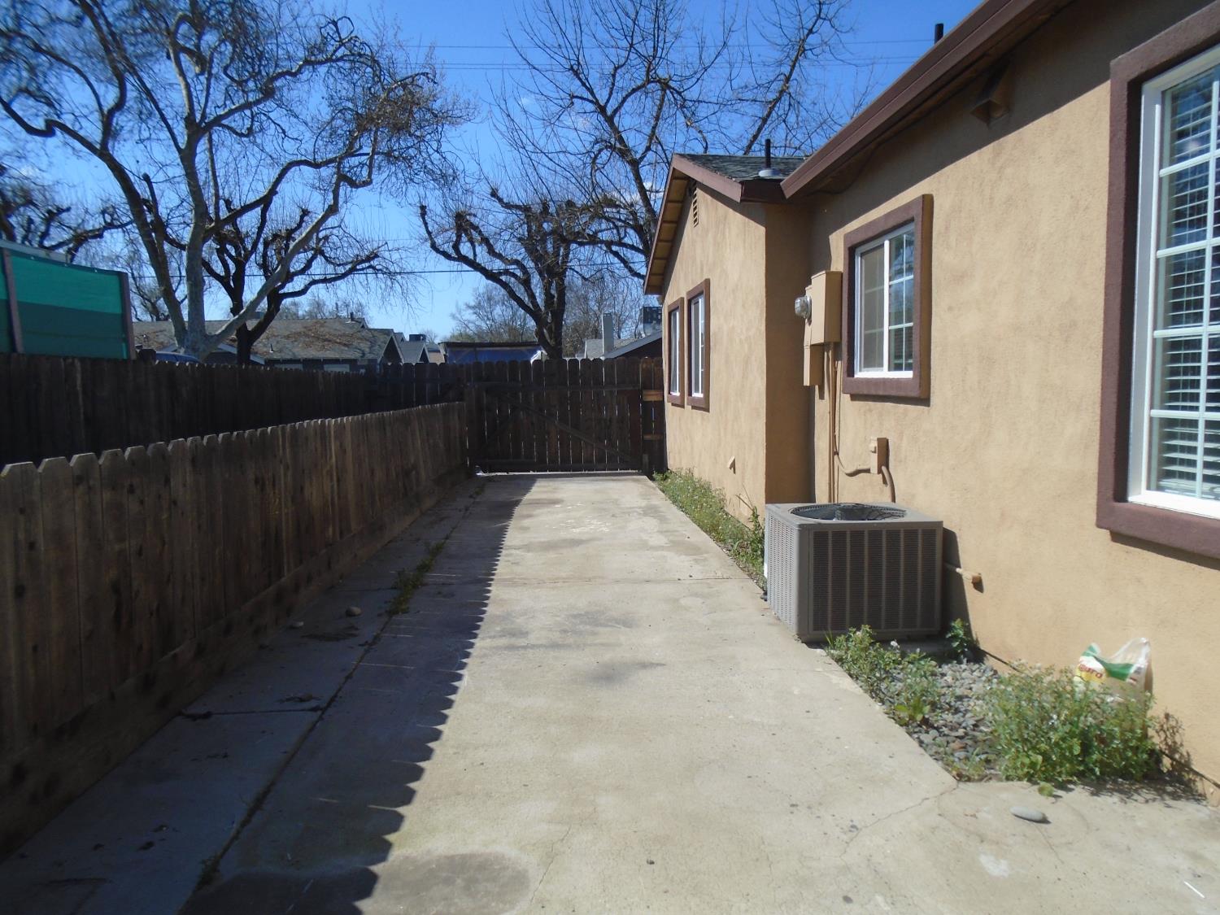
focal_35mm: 26
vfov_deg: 53.1
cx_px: 610
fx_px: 916
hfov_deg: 67.3
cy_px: 458
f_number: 8
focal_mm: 4.6
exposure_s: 1/250
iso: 100
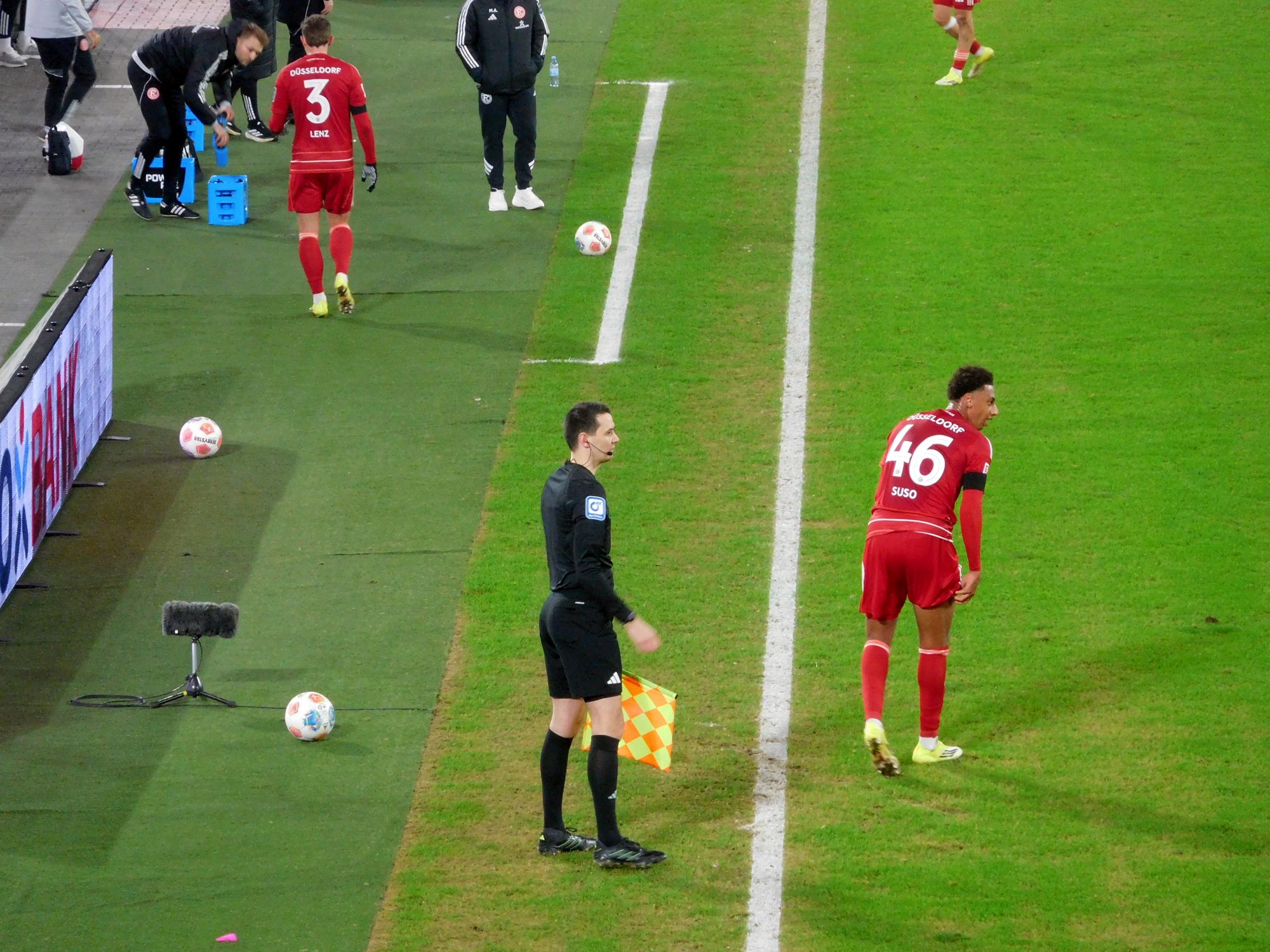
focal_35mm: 250
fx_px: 9172
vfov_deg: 5.9
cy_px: 476
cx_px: 635
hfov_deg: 7.9
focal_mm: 44.6
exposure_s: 1/60
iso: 500
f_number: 5.7
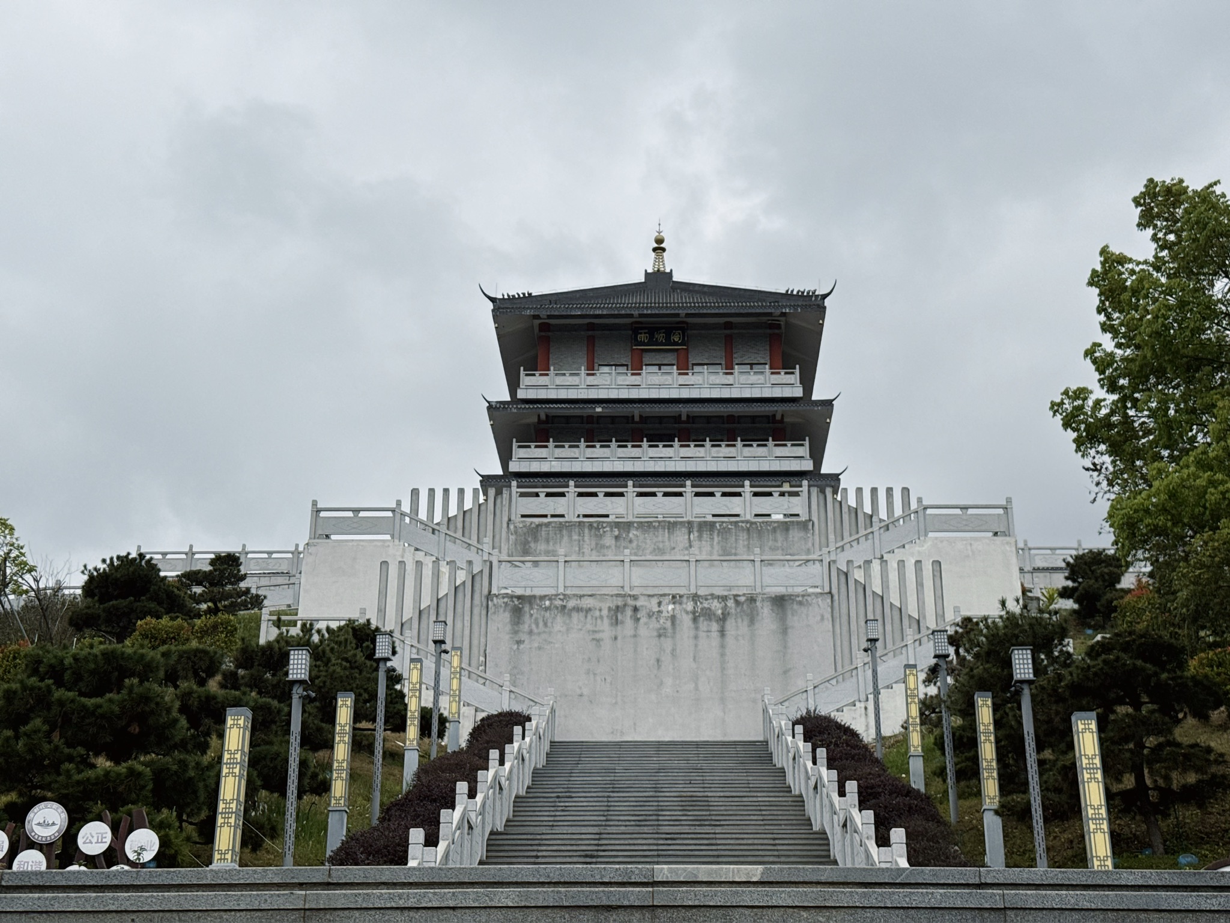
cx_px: 615
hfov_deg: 39.7
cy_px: 462
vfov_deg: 30.3
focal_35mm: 48
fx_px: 1706
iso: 64
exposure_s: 1/7143
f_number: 1.78
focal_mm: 6.76
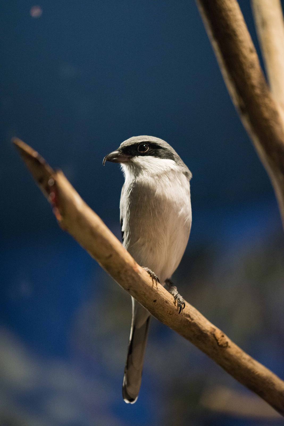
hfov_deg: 13.1
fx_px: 1241
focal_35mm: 105
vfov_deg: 19.4
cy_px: 213
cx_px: 142
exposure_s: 1/200
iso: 5000
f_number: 3.2
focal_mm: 105
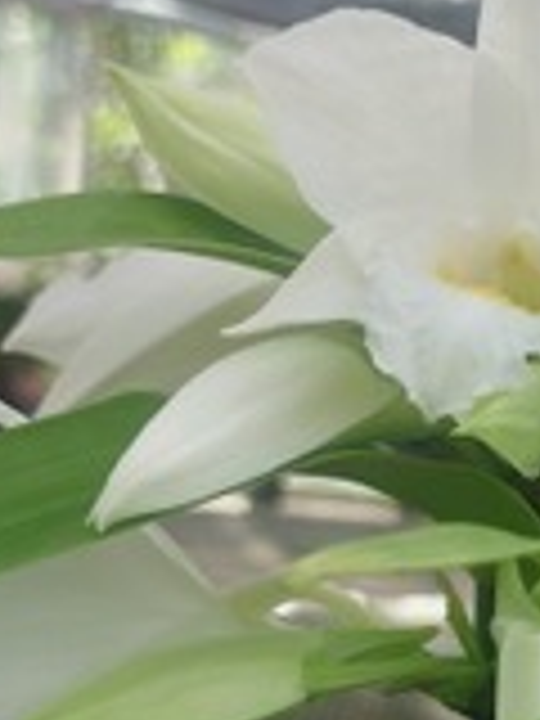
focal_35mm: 72
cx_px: 686
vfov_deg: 26.2
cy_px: 648
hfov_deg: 19.0
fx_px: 1498
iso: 25
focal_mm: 5.23
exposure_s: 1/171
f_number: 1.8
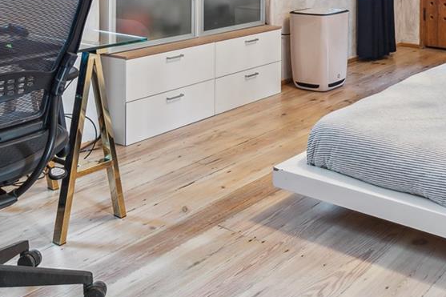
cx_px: 397
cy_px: -59
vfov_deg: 26.1
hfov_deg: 39.8
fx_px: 570
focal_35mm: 46
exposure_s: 1/3.33
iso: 250
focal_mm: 16
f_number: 8
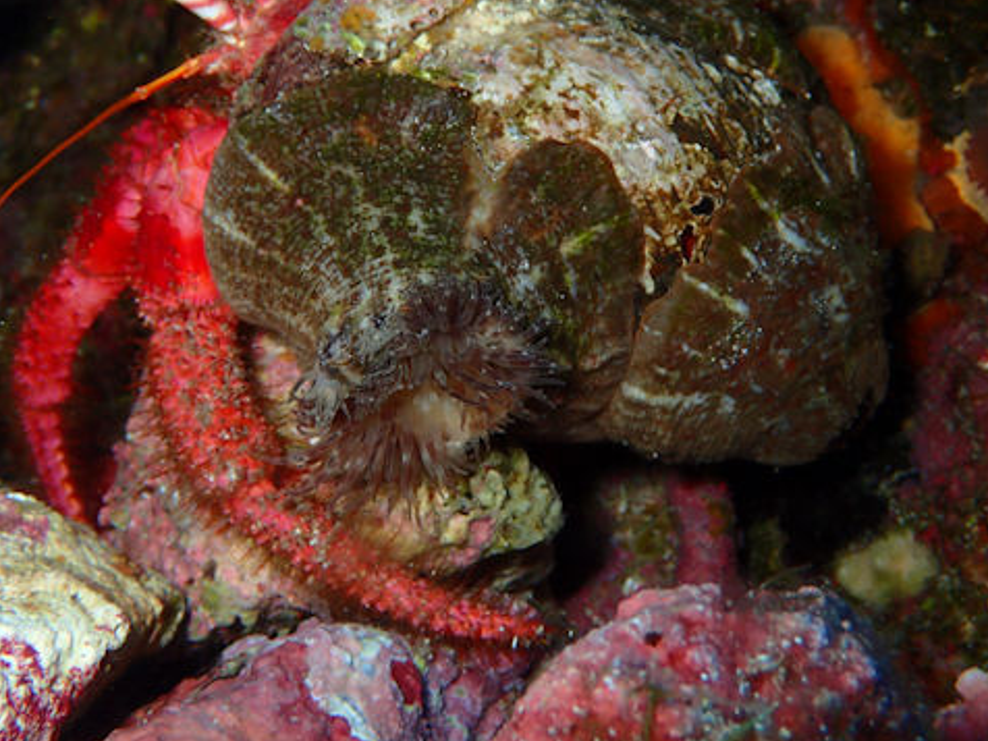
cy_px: 293
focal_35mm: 59
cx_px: 515
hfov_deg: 32.7
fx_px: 1684
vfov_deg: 24.8
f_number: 4.5
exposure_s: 1/100
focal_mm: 8.41
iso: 200
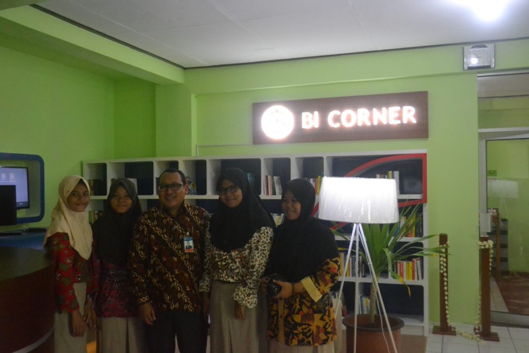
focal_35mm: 33
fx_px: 485
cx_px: 264
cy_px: 176
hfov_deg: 57.2
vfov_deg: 40.0
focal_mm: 22
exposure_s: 1/320
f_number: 3.8
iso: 3200
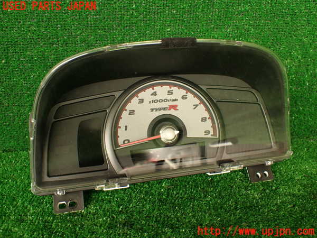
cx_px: 158
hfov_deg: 56.8
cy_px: 119
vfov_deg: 44.2
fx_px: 293
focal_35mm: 32
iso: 100
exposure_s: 1/60
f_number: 2.4
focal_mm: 5.79
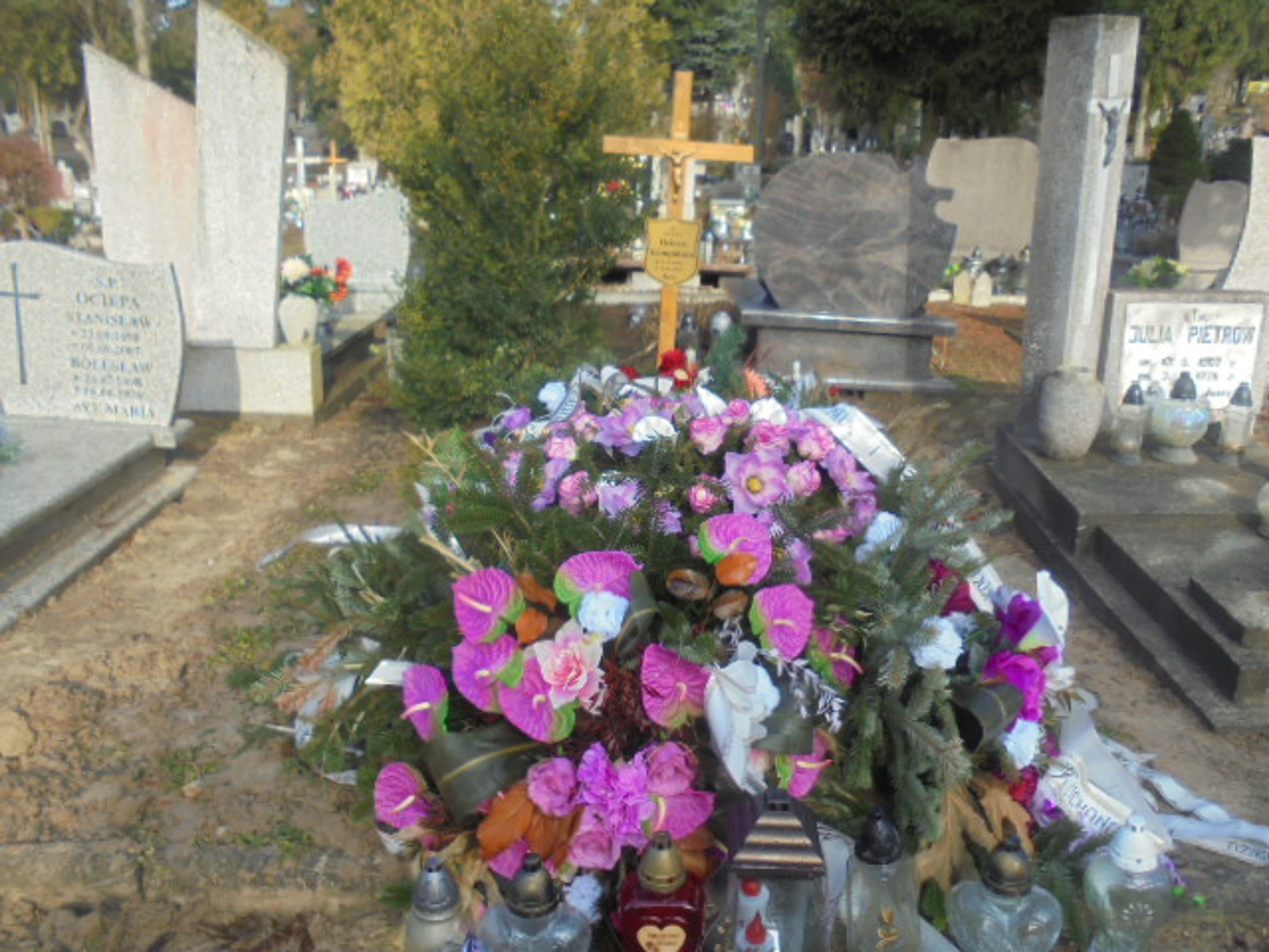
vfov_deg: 48.2
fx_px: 1063
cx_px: 634
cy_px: 476
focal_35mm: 29
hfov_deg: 61.7
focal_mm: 5.3
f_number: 3.7
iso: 100
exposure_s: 1/250
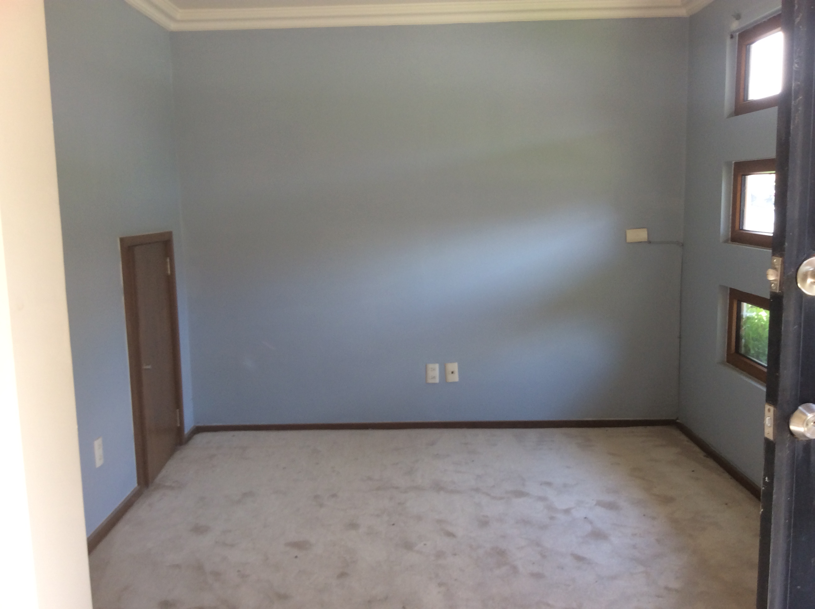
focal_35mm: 32
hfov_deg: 56.9
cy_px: 304
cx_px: 408
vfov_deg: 44.1
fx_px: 752
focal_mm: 3.3
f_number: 2.4
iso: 32
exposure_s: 1/24
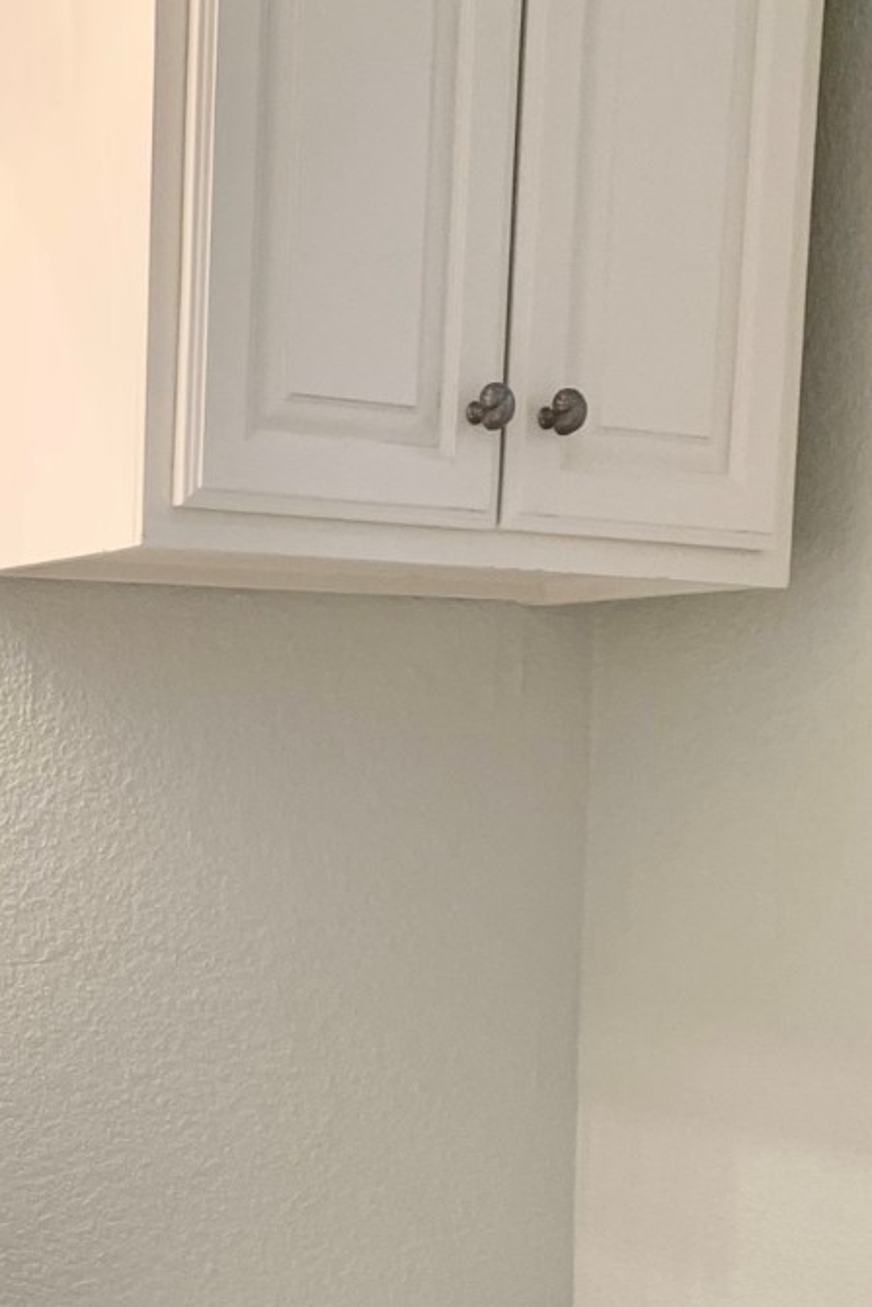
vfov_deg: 31.5
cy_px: 1048
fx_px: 2251
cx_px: -18
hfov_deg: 21.1
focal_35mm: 62
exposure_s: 1/60
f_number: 1.8
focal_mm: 4.25
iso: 80
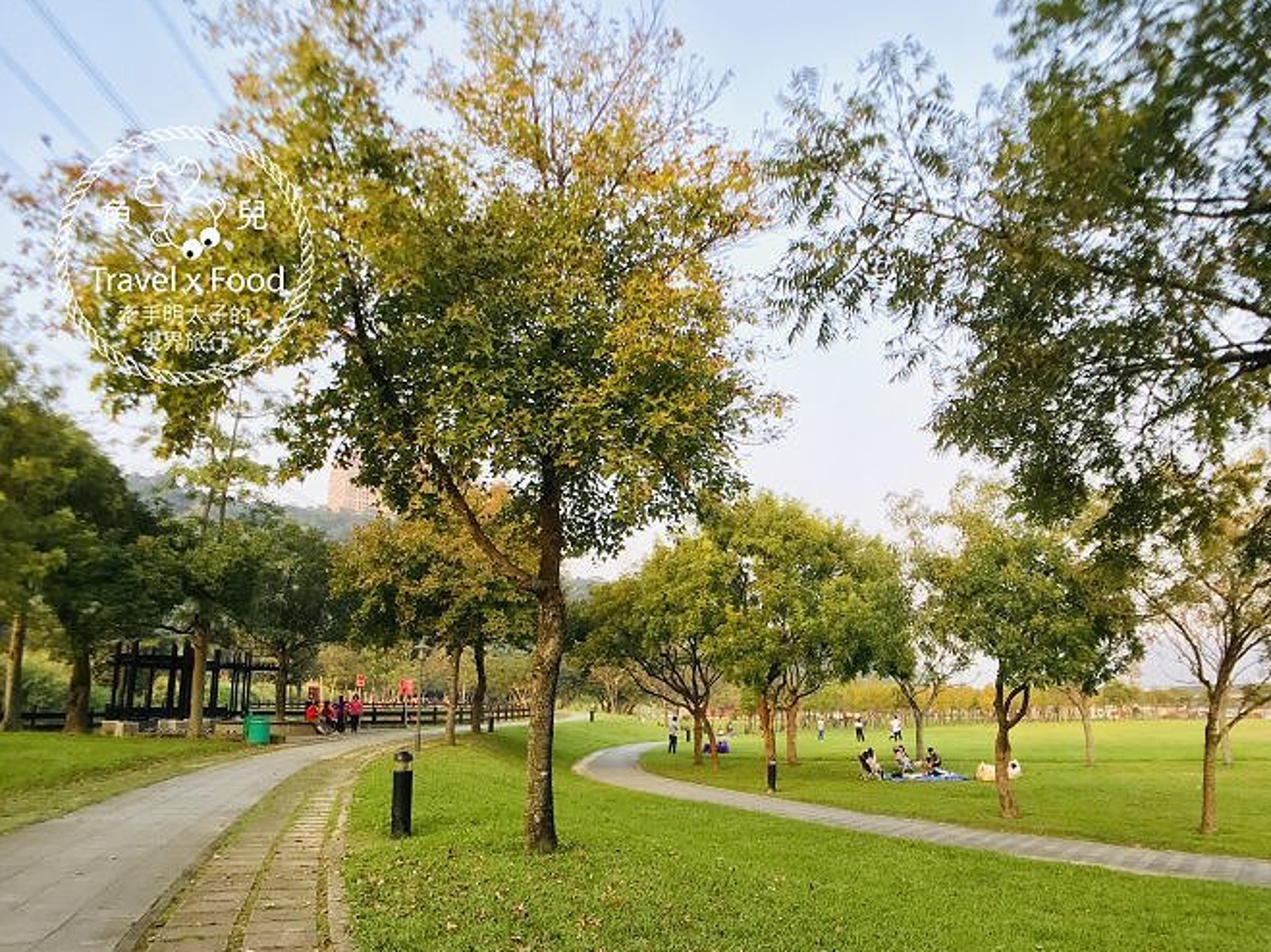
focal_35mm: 34
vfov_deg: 41.6
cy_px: 565
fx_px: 1248
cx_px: 754
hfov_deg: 53.6
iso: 20
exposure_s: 1/183
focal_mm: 3.99
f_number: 1.8
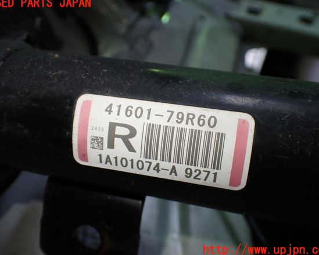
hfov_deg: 55.7
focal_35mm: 32
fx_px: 302
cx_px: 160
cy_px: 127
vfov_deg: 45.8
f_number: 2.3
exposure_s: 1/125
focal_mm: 5.4
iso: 200
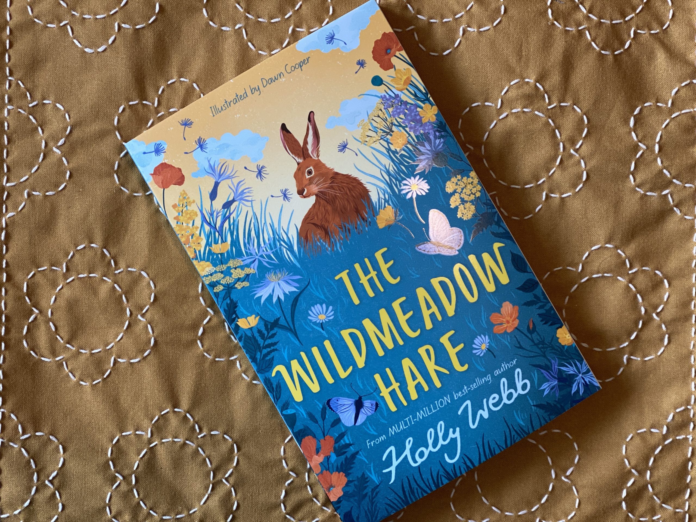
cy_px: 261
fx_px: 1046
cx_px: 348
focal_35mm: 52
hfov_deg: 36.8
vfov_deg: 28.0
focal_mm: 6
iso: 100
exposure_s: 1/122
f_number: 2
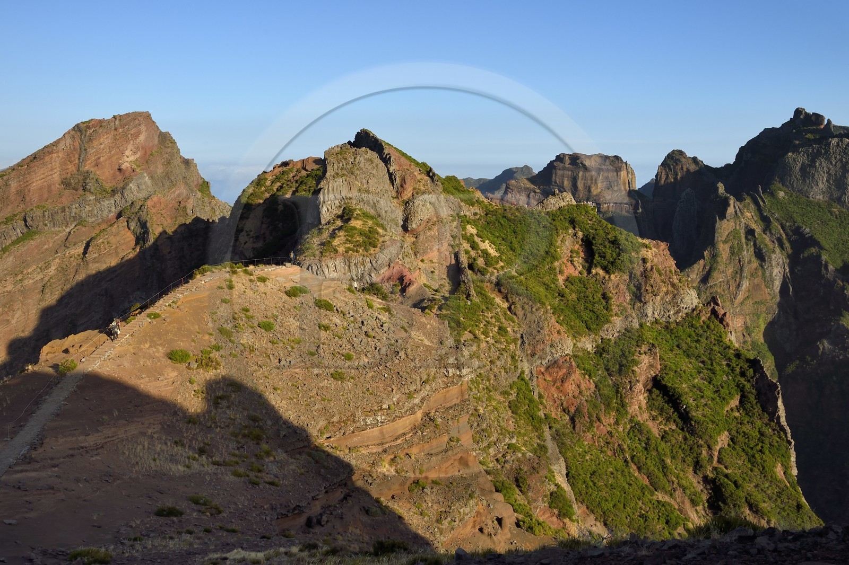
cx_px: 424
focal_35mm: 38
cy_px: 282
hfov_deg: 50.7
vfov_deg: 35.0
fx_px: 896
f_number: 10
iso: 200
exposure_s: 1/500
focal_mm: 38
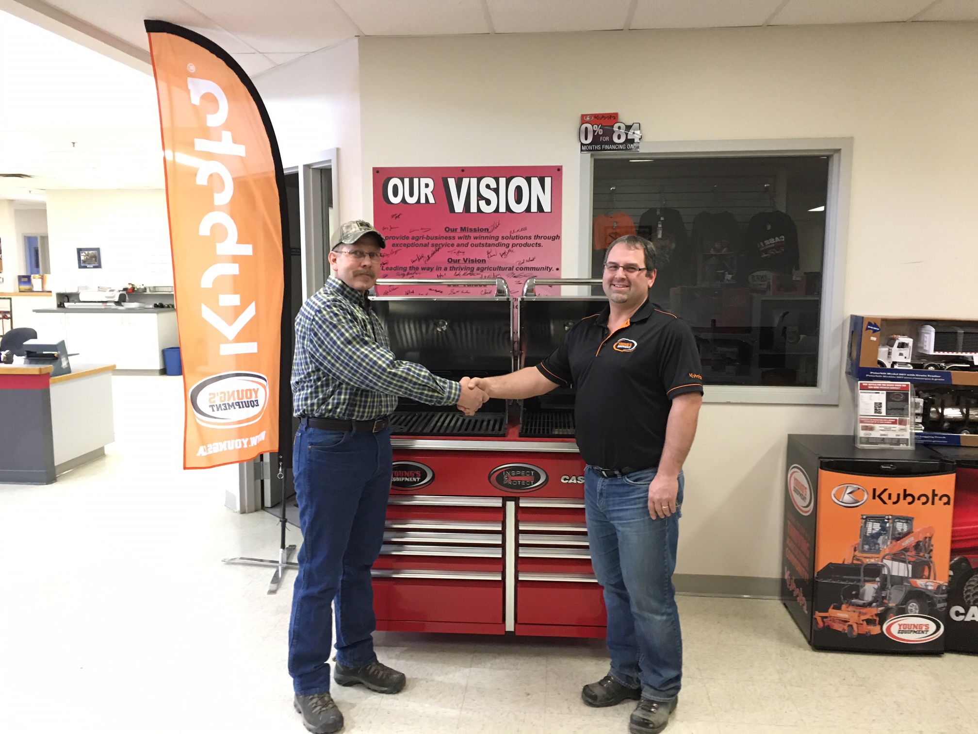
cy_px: 367
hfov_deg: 61.7
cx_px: 489
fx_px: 819
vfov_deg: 48.2
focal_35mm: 29
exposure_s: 1/30
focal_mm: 4.15
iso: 160
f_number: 2.2
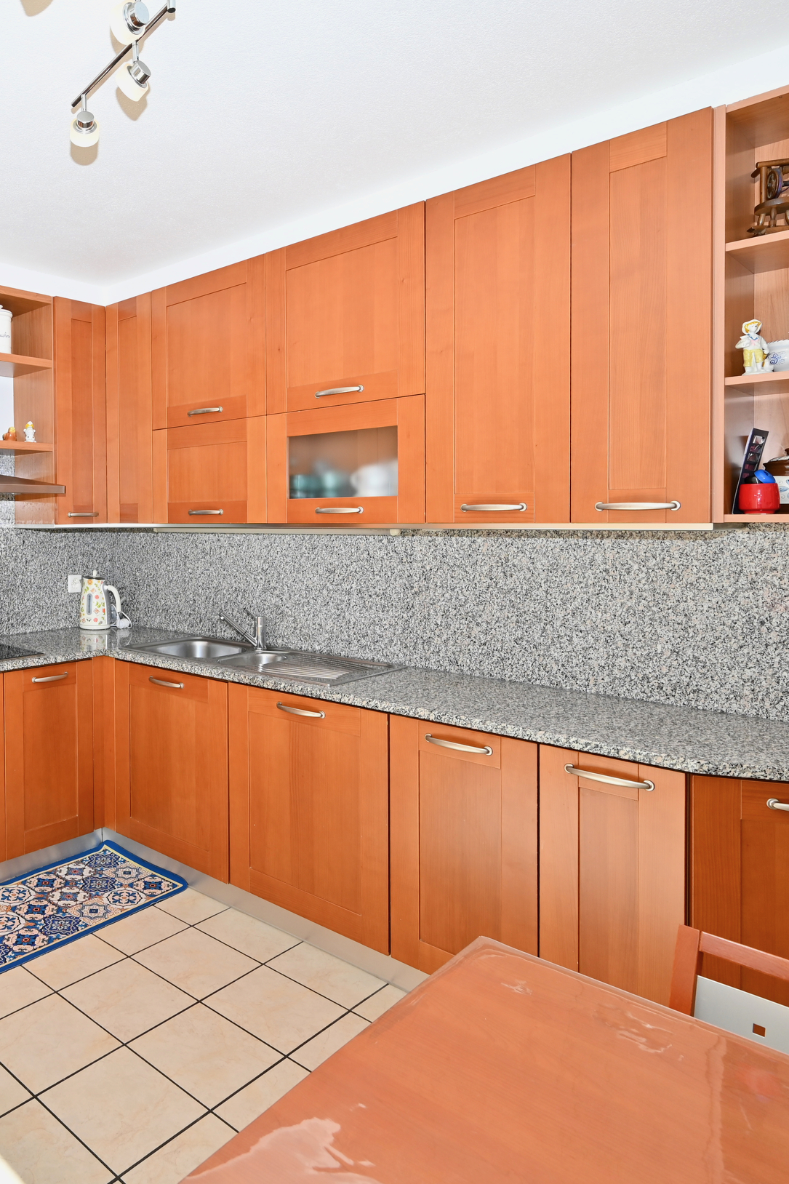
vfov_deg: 78.6
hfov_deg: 49.5
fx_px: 723
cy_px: 588
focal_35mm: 22
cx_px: 49
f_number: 5.6
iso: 125
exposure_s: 1/125
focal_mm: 14
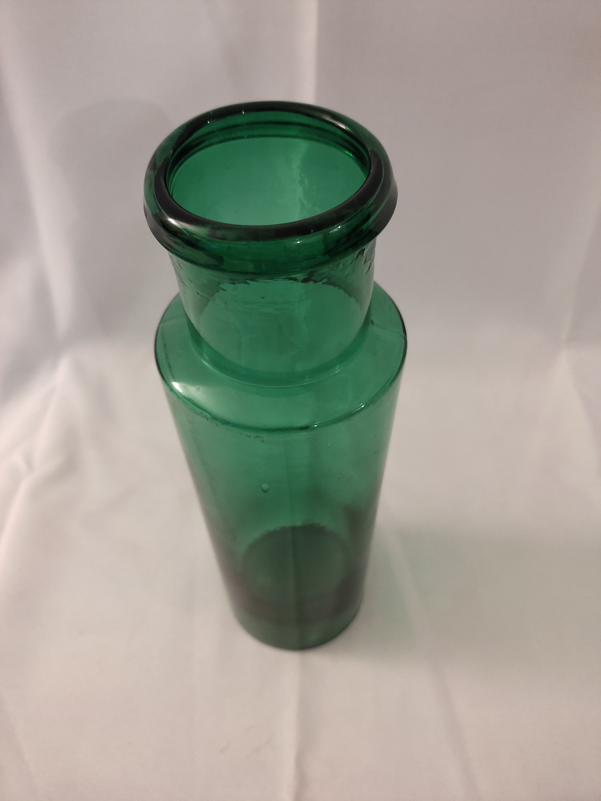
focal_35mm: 25
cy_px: 400
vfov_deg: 69.4
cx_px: 300
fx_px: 579
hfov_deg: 54.9
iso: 1610
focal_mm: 4.7
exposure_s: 1/25
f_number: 1.79
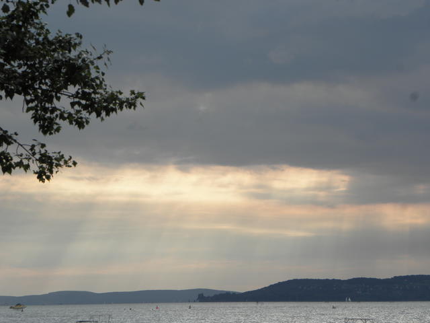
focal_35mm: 152
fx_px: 1888
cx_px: 215
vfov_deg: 9.8
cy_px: 162
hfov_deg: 13.0
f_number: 5.6
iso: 64
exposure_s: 1/250
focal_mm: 27.16
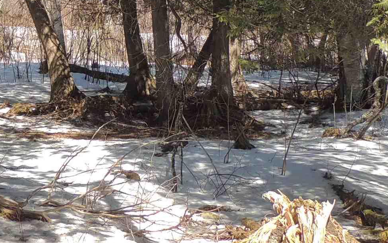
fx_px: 846
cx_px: 54
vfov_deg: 16.0
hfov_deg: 25.2
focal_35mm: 80
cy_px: -5
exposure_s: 1/500
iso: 100
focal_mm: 4.3
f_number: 3
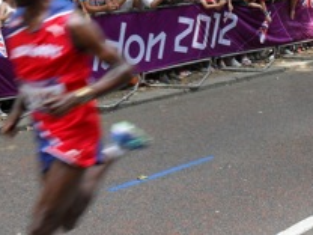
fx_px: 669
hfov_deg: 26.2
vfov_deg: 19.7
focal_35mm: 74
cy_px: 51
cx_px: 208
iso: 100
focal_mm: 6.3
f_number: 3.2
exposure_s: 1/125
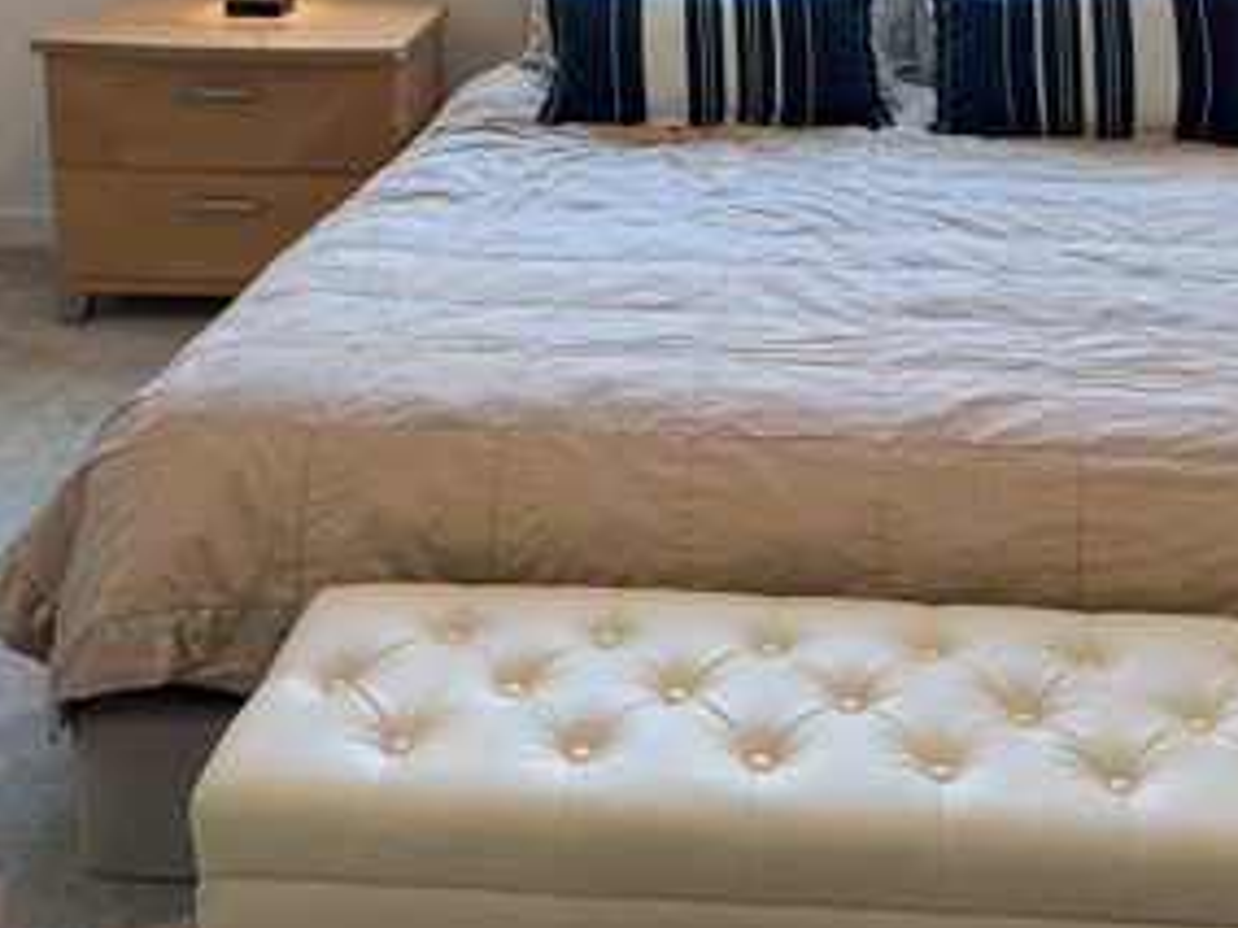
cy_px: 87
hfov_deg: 35.3
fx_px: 1931
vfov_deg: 26.1
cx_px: 798
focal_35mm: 54
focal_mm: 6.76
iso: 200
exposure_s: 1/143
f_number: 1.78
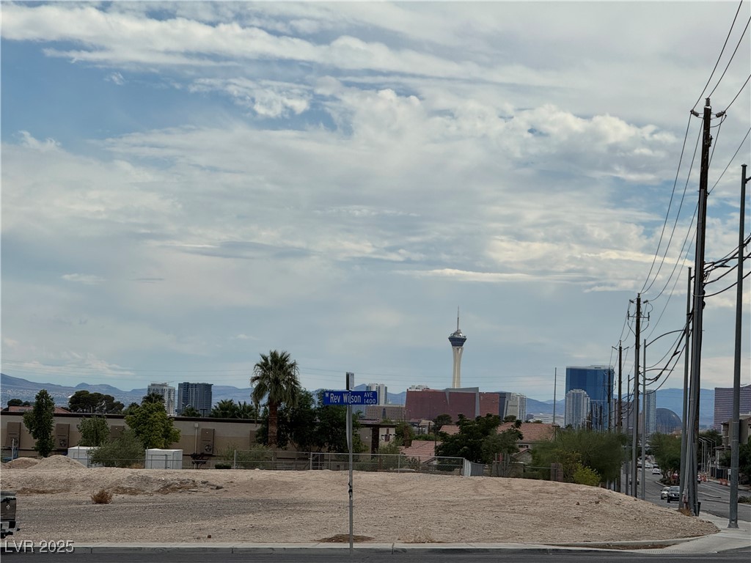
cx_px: 376
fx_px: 2603
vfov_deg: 12.3
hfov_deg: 16.4
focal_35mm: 120
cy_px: 282
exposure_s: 1/4651
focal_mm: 15.66
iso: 50
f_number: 2.8
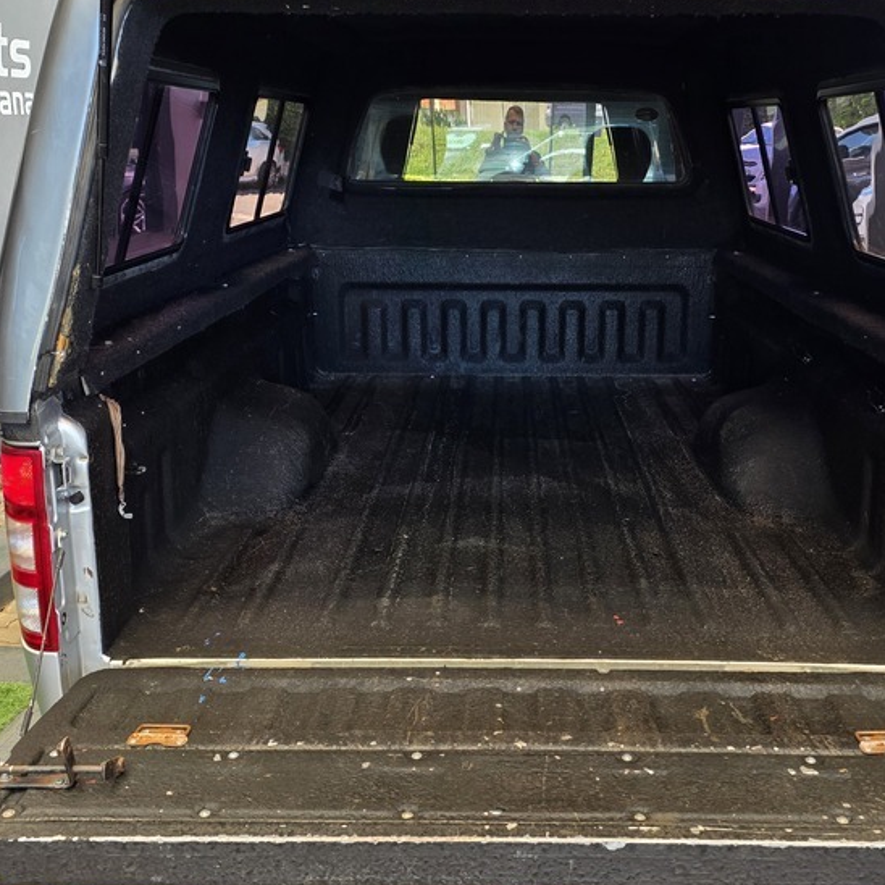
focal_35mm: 38
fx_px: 1099
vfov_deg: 43.8
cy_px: 405
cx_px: 510
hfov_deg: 43.7
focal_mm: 6.25
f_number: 1.7
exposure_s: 1/180
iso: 100
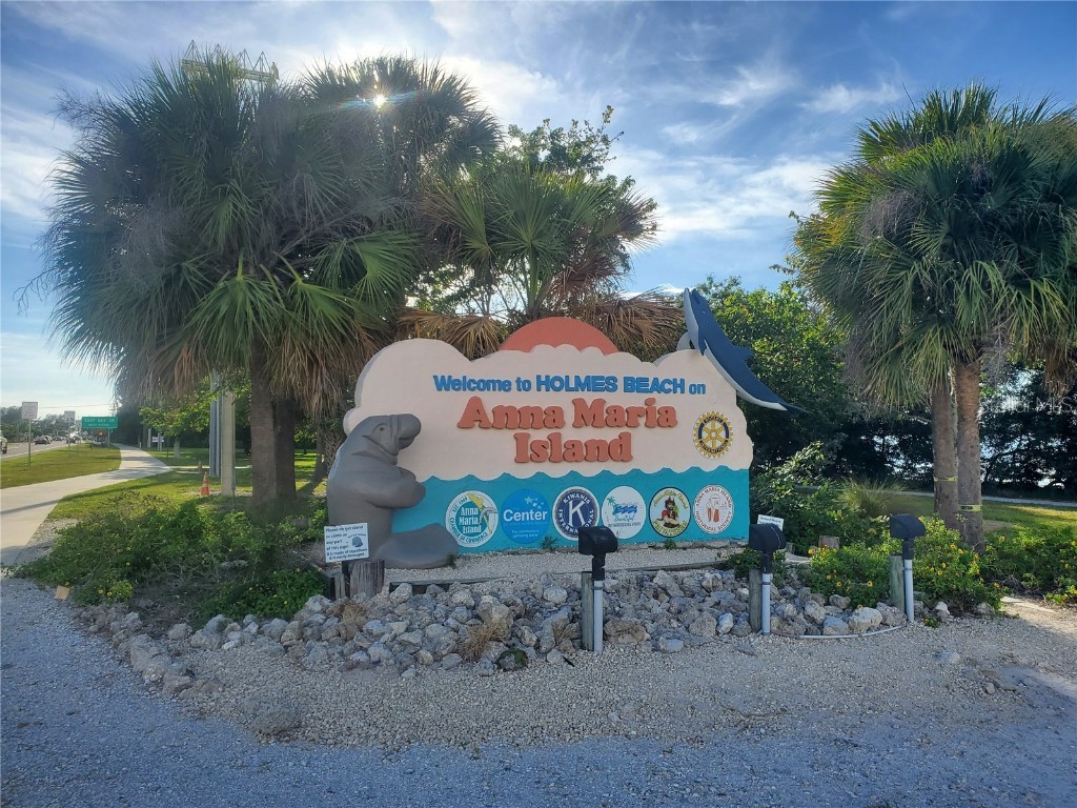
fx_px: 809
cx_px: 538
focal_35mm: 26
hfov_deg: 67.3
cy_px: 404
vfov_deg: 53.1
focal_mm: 4.3
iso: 50
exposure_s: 1/1799
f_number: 2.4
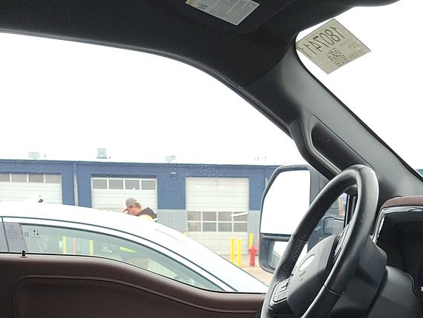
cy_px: 432
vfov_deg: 19.9
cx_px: 226
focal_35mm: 67
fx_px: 819
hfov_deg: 29.0
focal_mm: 6.7
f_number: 1.8
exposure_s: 1/119
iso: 90
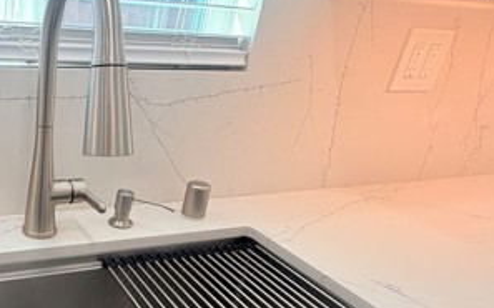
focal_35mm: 32
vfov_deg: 38.7
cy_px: 215
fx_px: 430
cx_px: 52
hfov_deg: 52.6
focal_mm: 2.22
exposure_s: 1/156
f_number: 2.2
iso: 40
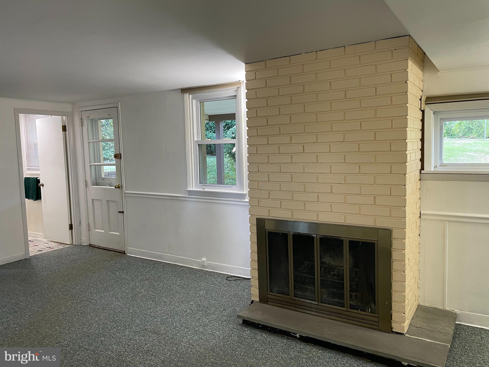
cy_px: 184
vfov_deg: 53.1
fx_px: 367
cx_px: 244
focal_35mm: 26
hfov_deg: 67.3
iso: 125
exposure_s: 1/60
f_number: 1.6
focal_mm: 4.2
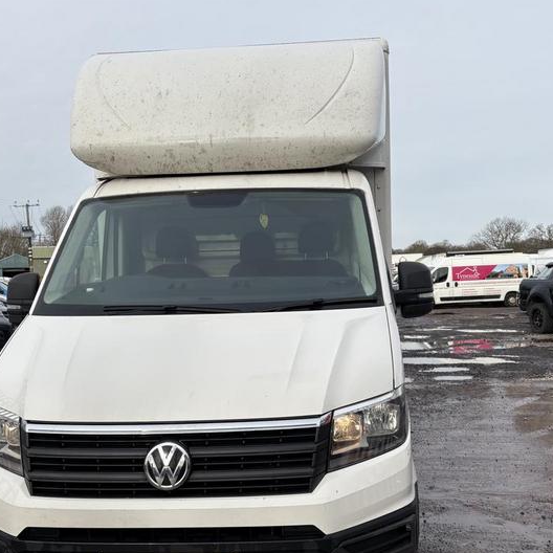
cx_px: 271
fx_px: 705
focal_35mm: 39
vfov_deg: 42.6
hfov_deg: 42.8
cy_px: 331
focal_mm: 5.96
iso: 50
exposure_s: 1/2639
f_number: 1.6
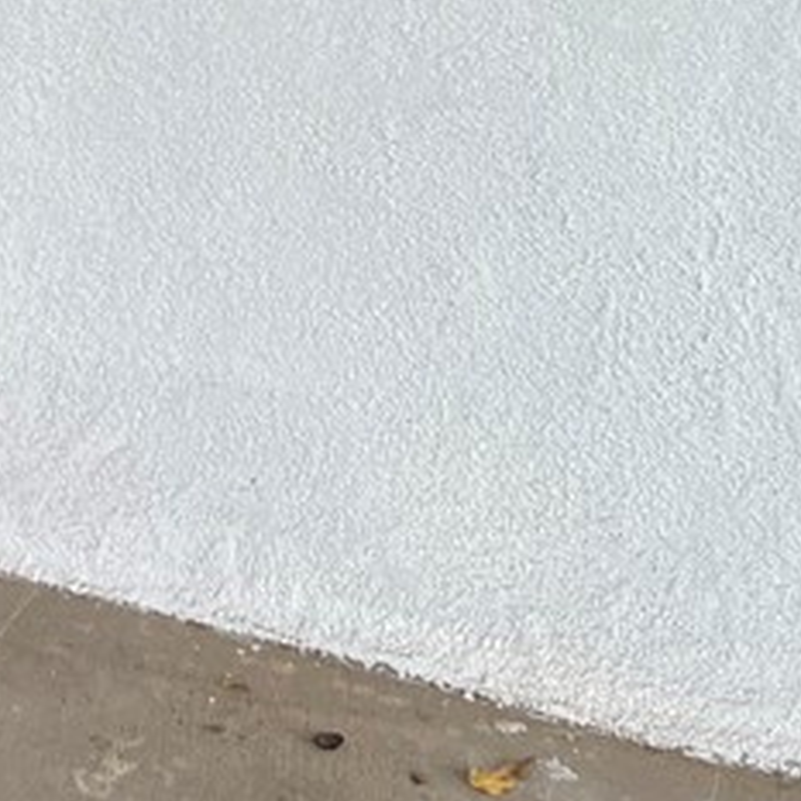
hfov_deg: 14.6
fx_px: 2644
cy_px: -402
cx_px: -736
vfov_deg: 15.8
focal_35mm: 101
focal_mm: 5.7
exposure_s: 1/129
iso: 32
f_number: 1.5
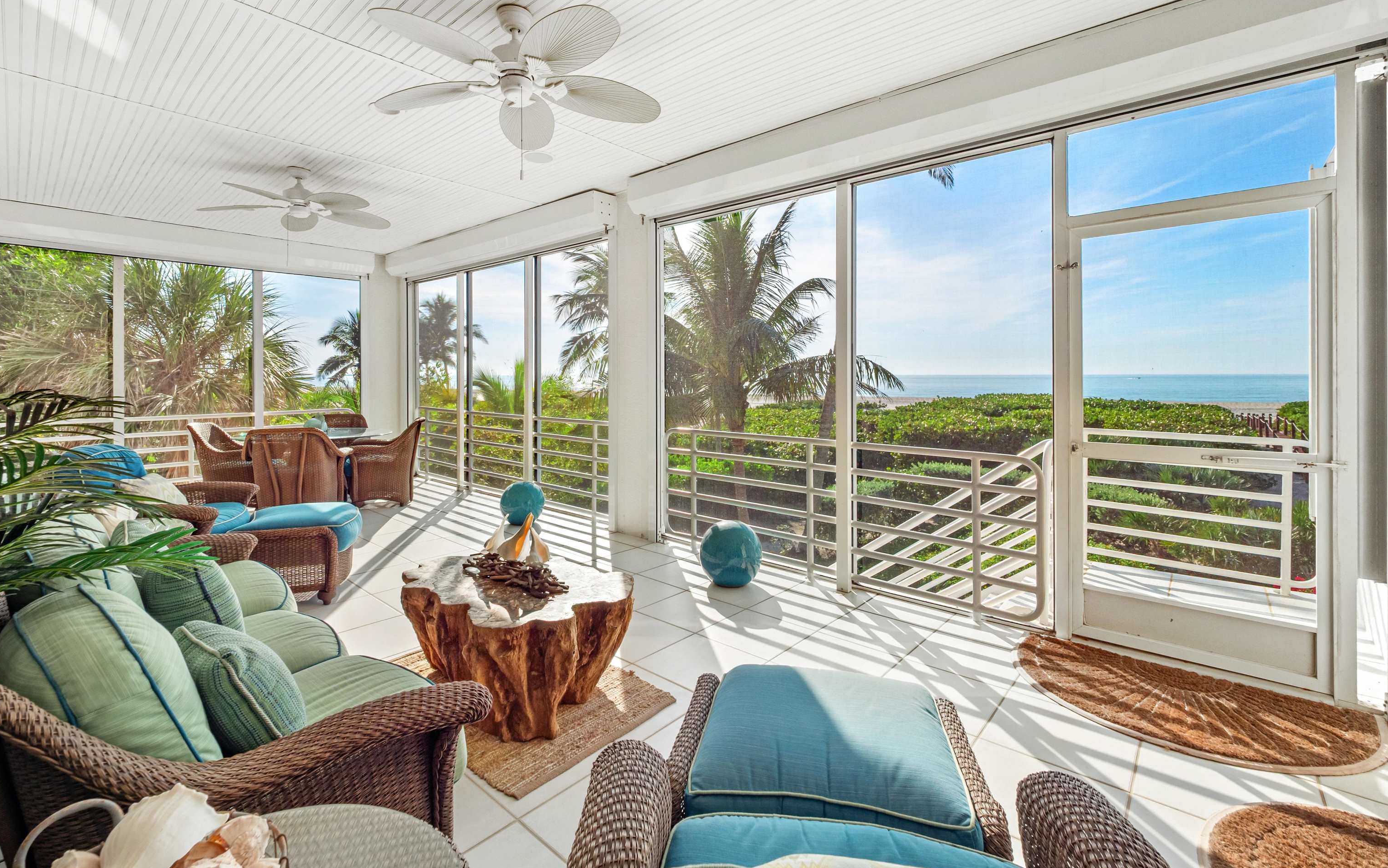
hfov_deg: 101.5
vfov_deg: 74.5
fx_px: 567
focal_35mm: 15
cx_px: 690
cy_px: 378
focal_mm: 7
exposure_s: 1/250
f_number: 7.1
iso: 200
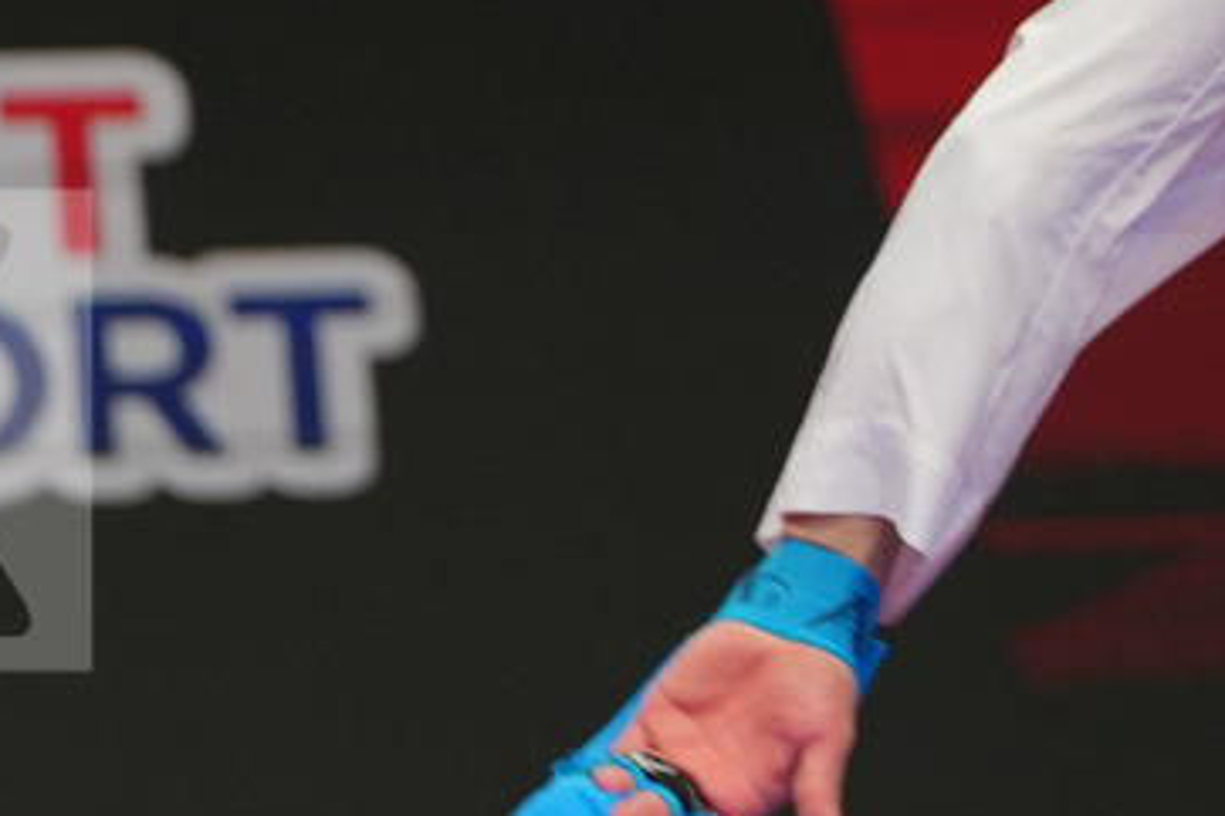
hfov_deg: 2.3
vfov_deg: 1.6
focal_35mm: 885
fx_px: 30099
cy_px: -508
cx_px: 1638
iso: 500
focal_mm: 200
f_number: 2.8
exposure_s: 1/1000
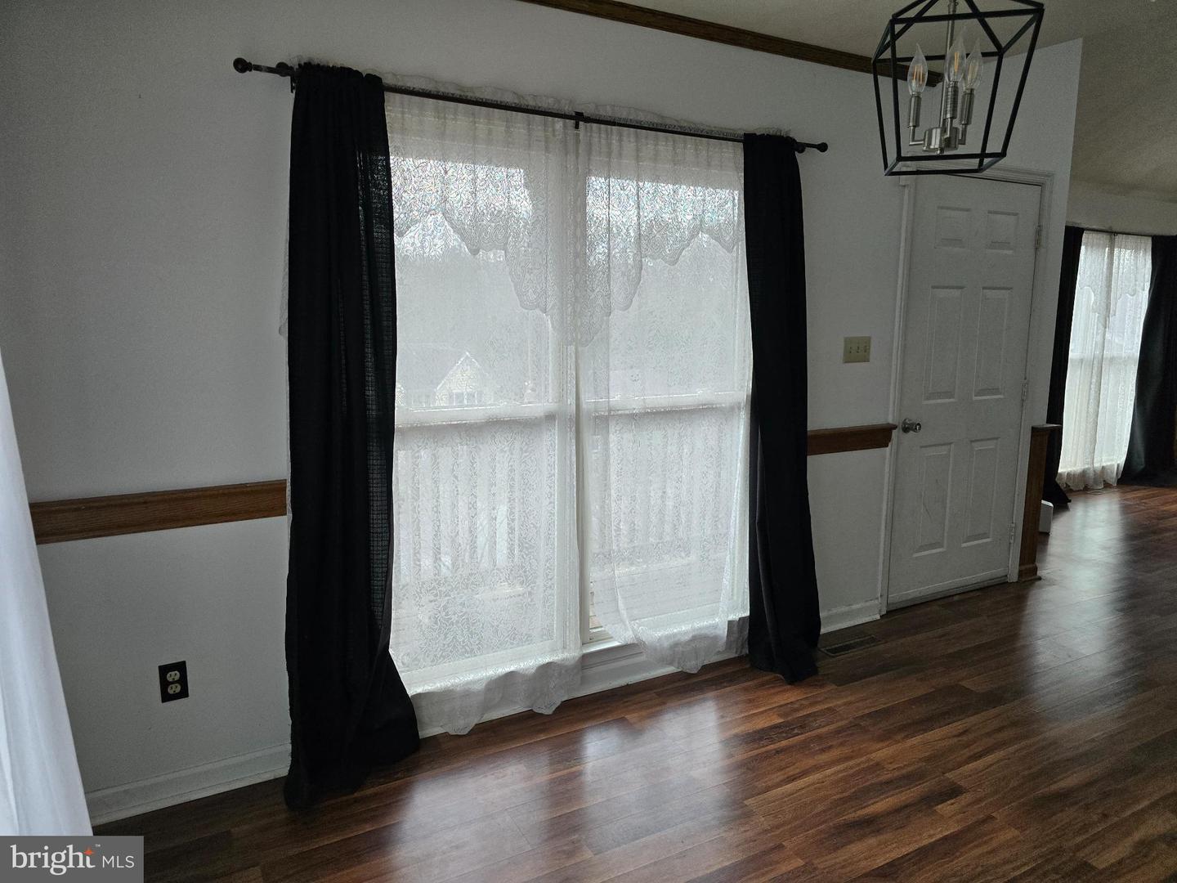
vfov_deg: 58.9
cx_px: 588
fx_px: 782
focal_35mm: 23
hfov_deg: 73.9
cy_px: 442
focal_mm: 6.3
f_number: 1.7
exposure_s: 1/180
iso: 200
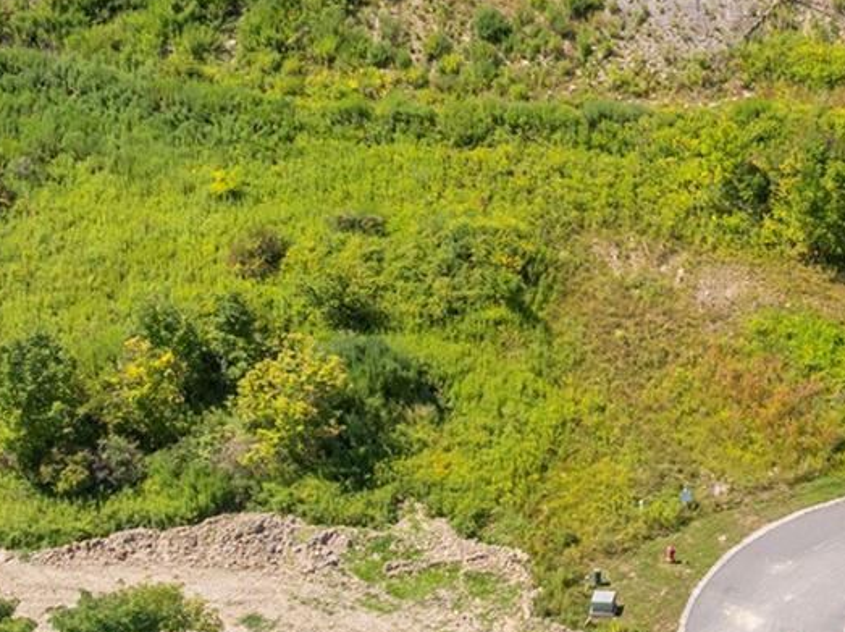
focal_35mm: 94
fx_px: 2292
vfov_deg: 15.7
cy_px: 369
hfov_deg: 20.2
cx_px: 856
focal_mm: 12.29
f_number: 2.8
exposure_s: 1/1250
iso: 120
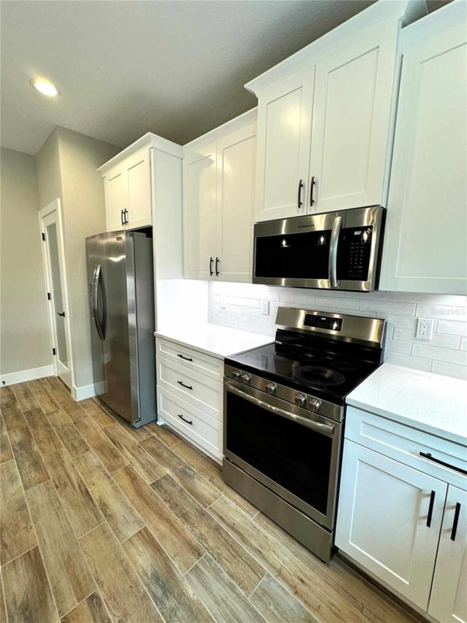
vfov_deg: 102.1
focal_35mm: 14
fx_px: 252
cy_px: 312
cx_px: 234
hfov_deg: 85.7
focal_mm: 2.22
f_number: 2.2
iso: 80
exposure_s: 1/120
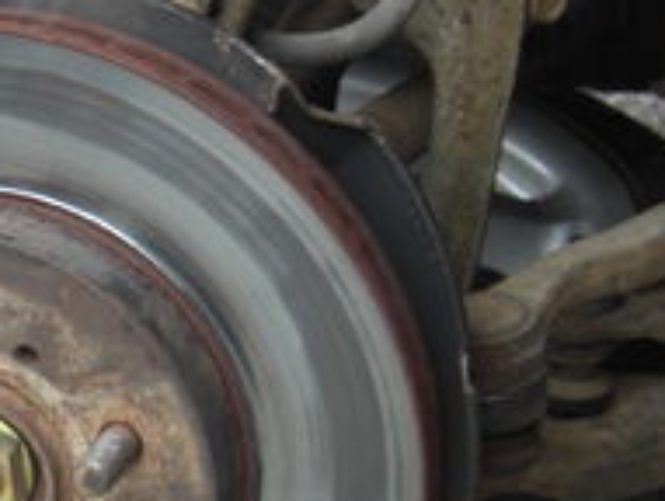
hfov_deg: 14.7
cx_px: -233
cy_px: 303
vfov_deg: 11.7
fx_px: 2444
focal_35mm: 127
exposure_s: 1/60
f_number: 2.8
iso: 100
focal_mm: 7.9
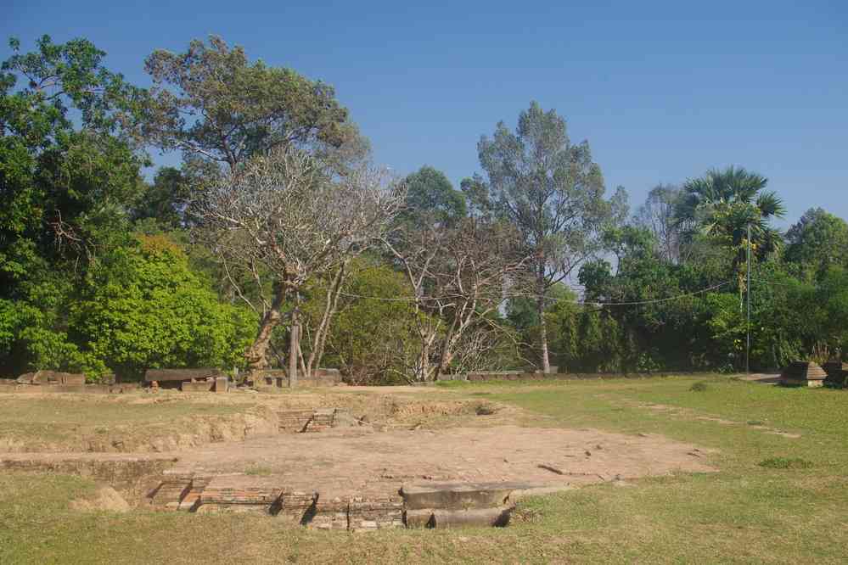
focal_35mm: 32
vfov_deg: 41.7
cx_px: 424
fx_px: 742
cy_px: 282
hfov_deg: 59.5
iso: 200
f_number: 11
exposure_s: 1/80
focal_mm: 21
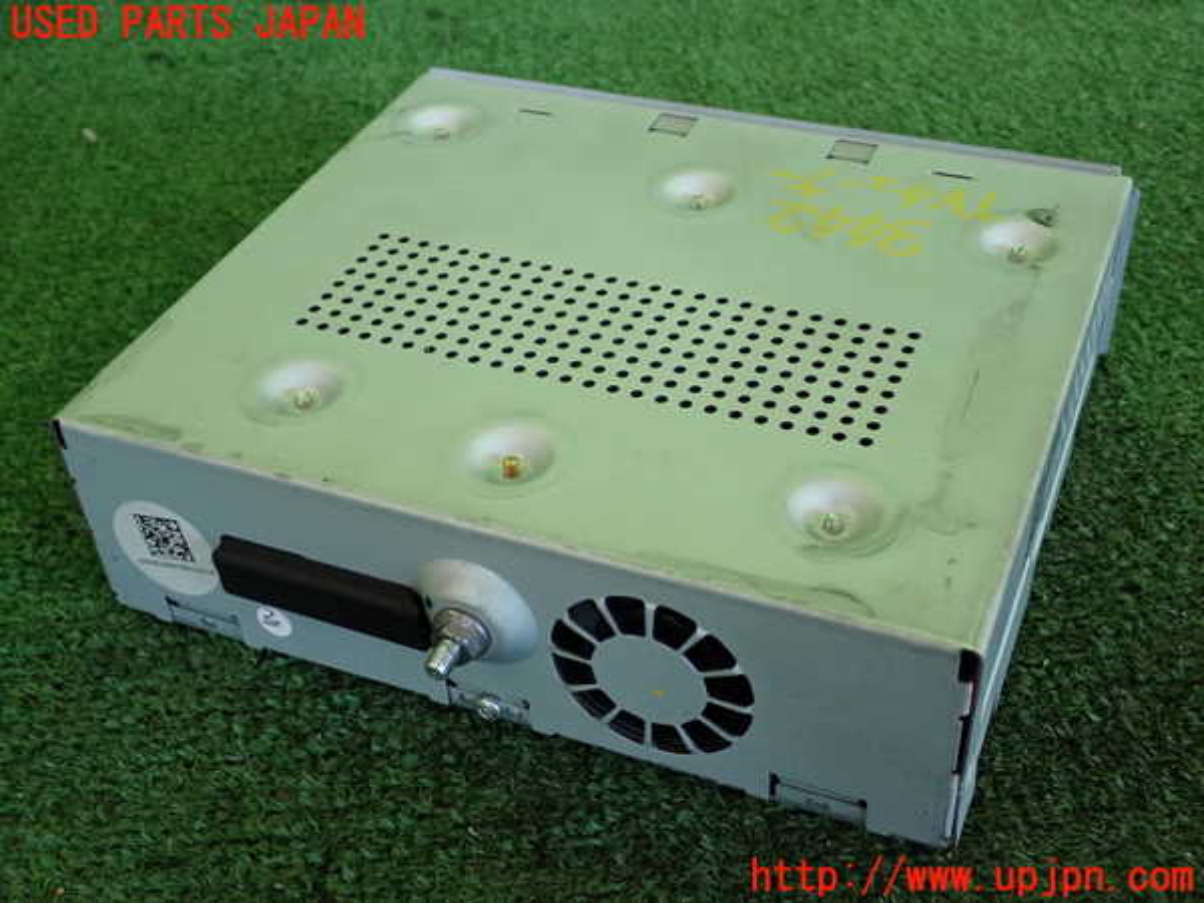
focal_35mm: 44
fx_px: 1530
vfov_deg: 32.9
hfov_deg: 42.9
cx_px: 602
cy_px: 452
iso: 320
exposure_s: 1/125
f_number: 2.9
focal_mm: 7.84
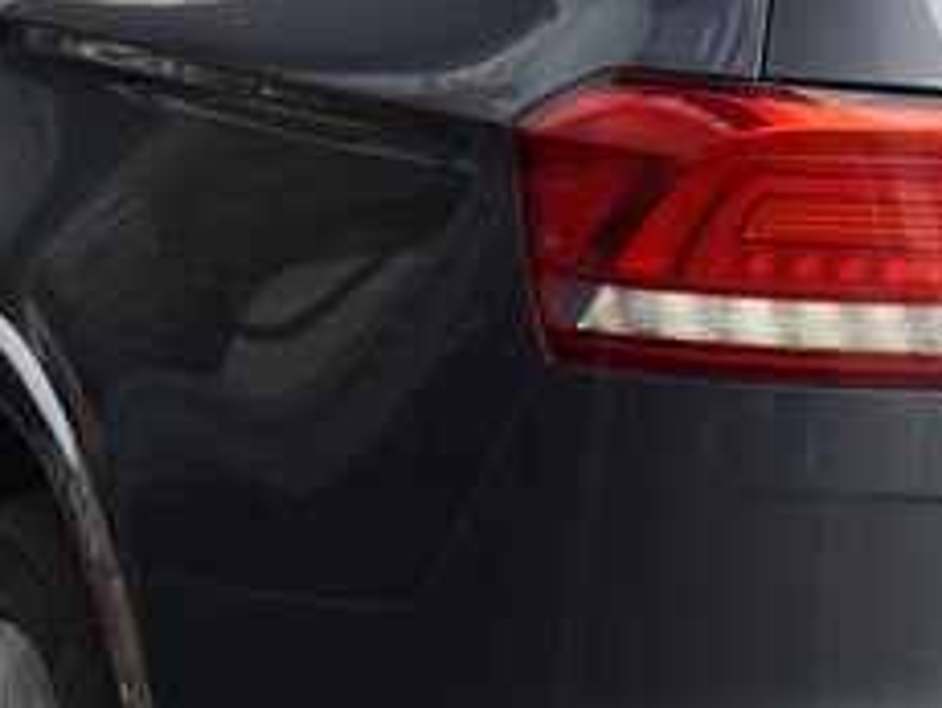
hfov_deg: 7.9
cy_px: 348
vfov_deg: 6.0
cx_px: 1233
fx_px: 6756
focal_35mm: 248
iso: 500
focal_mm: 58
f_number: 6.3
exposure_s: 1/160
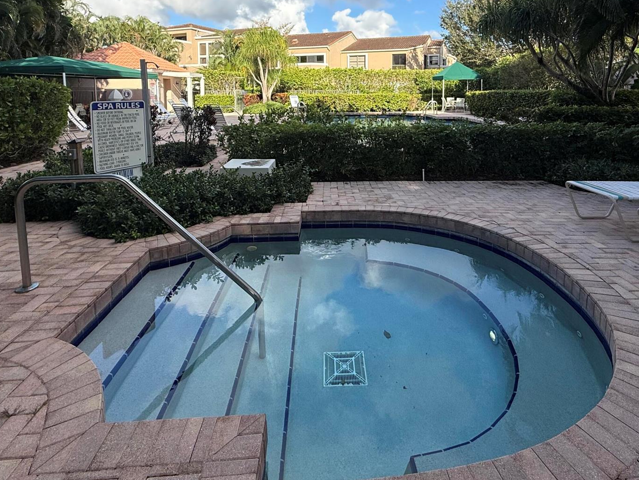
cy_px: 121
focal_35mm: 21
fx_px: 388
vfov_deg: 60.1
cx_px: 347
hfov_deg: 78.8
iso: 64
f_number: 2.2
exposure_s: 1/1259
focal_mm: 2.22
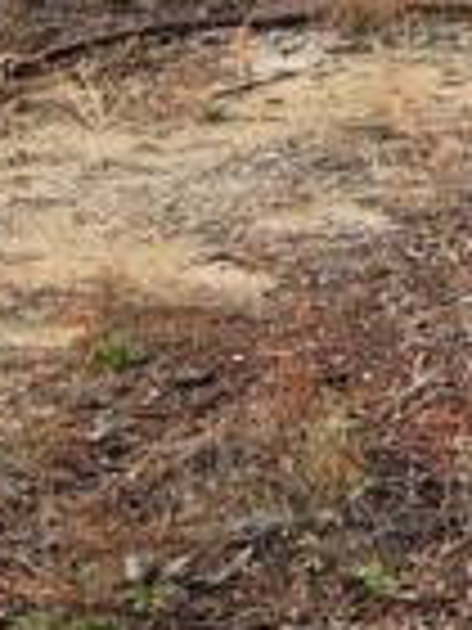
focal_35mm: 105
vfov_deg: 18.0
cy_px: -81
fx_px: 1909
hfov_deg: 13.3
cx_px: 724
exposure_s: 1/944
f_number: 1.8
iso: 20
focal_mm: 5.4
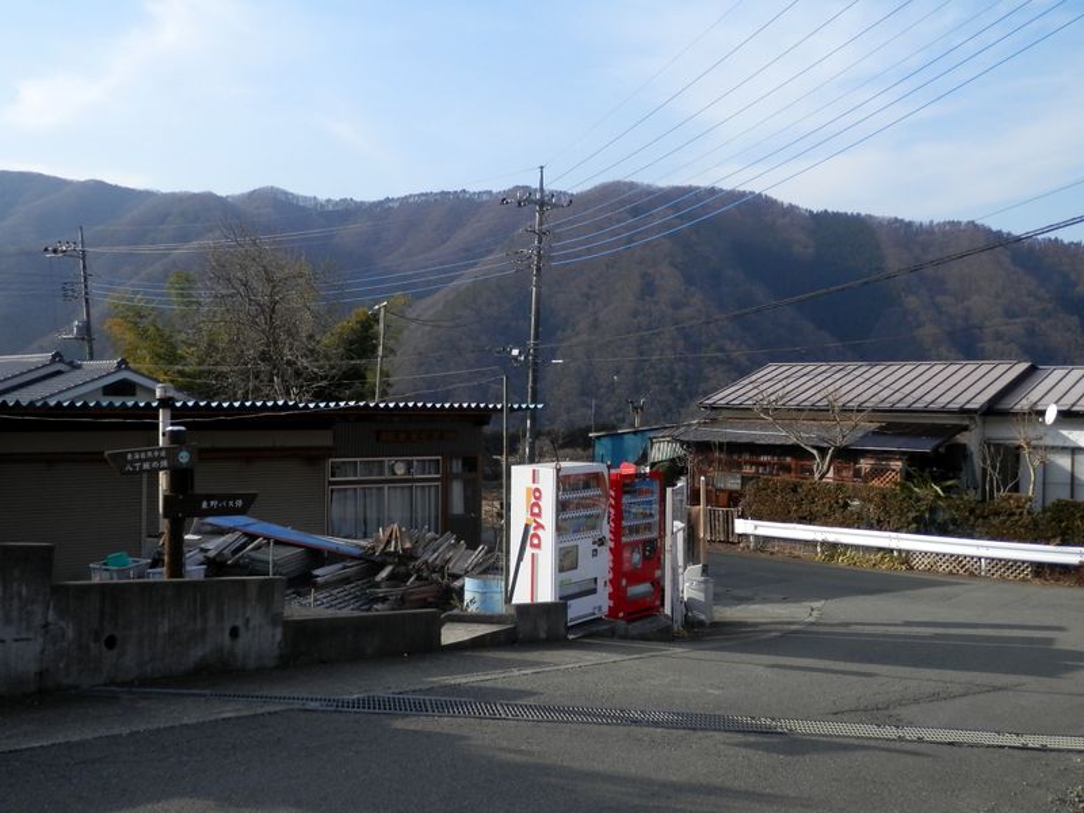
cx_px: 542
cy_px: 406
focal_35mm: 33
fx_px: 1033
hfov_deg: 55.4
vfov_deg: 42.9
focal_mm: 6
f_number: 3.4
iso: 80
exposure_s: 1/640
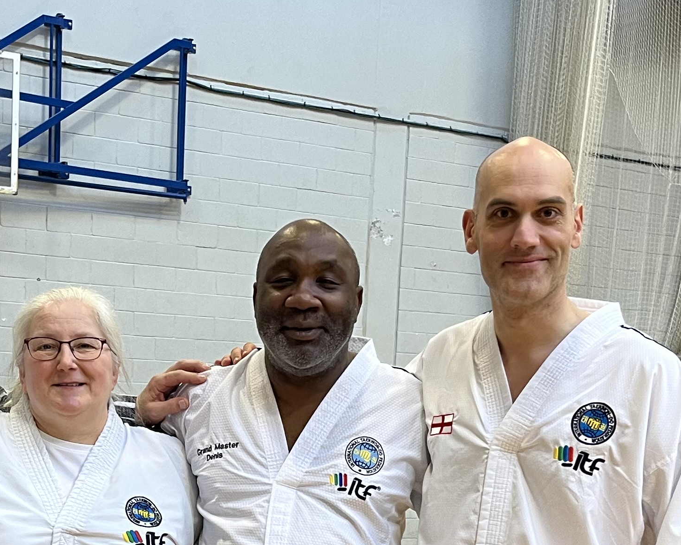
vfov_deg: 20.8
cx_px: 230
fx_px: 1411
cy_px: 607
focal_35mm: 70
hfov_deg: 27.0
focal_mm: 5.1
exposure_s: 1/50
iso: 100
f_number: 1.6
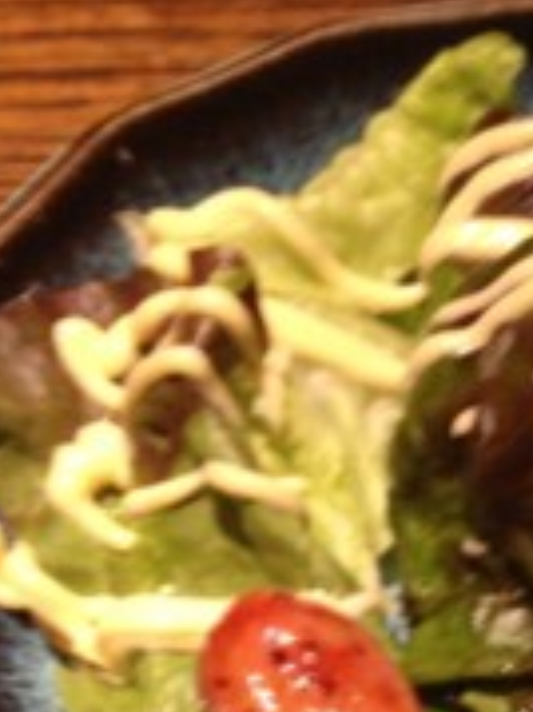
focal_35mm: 88
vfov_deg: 20.7
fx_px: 1809
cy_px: 863
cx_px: 648
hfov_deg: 16.1
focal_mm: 4.28
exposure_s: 1/20
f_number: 2.4
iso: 250
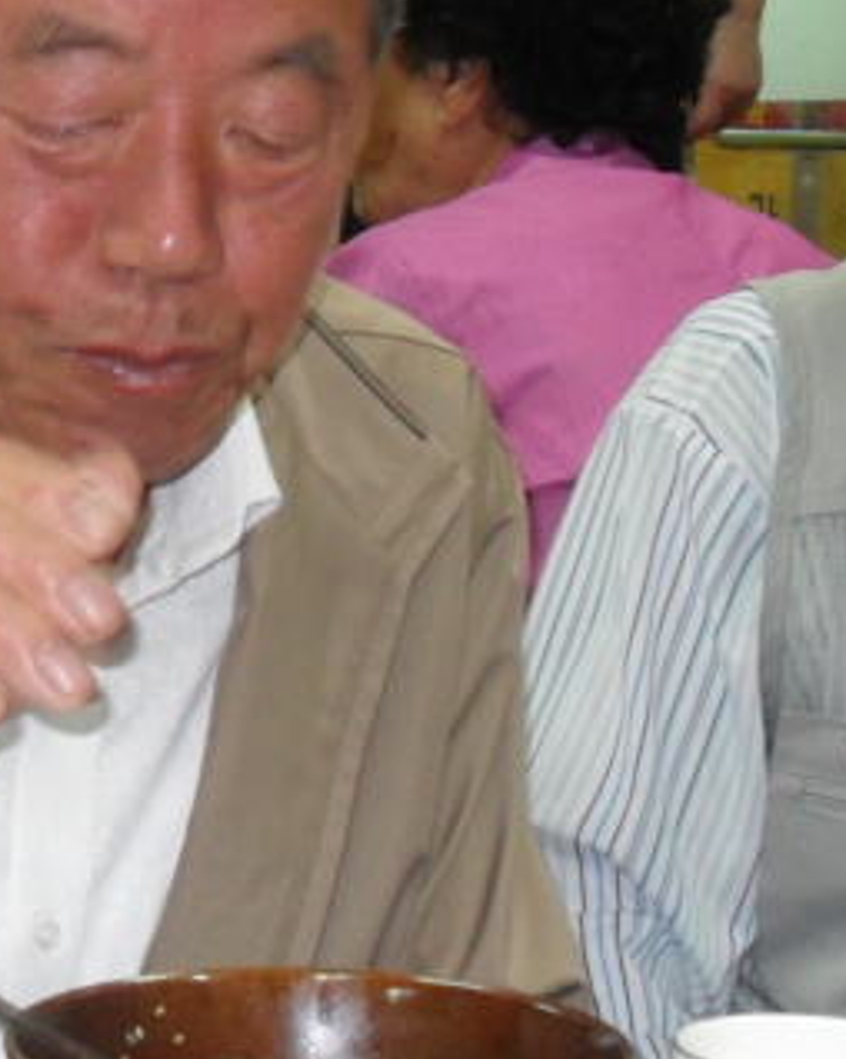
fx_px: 3446
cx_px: 113
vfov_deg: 17.4
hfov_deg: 13.9
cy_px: 293
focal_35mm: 110
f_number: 2.8
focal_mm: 6.2
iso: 200
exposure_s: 1/45
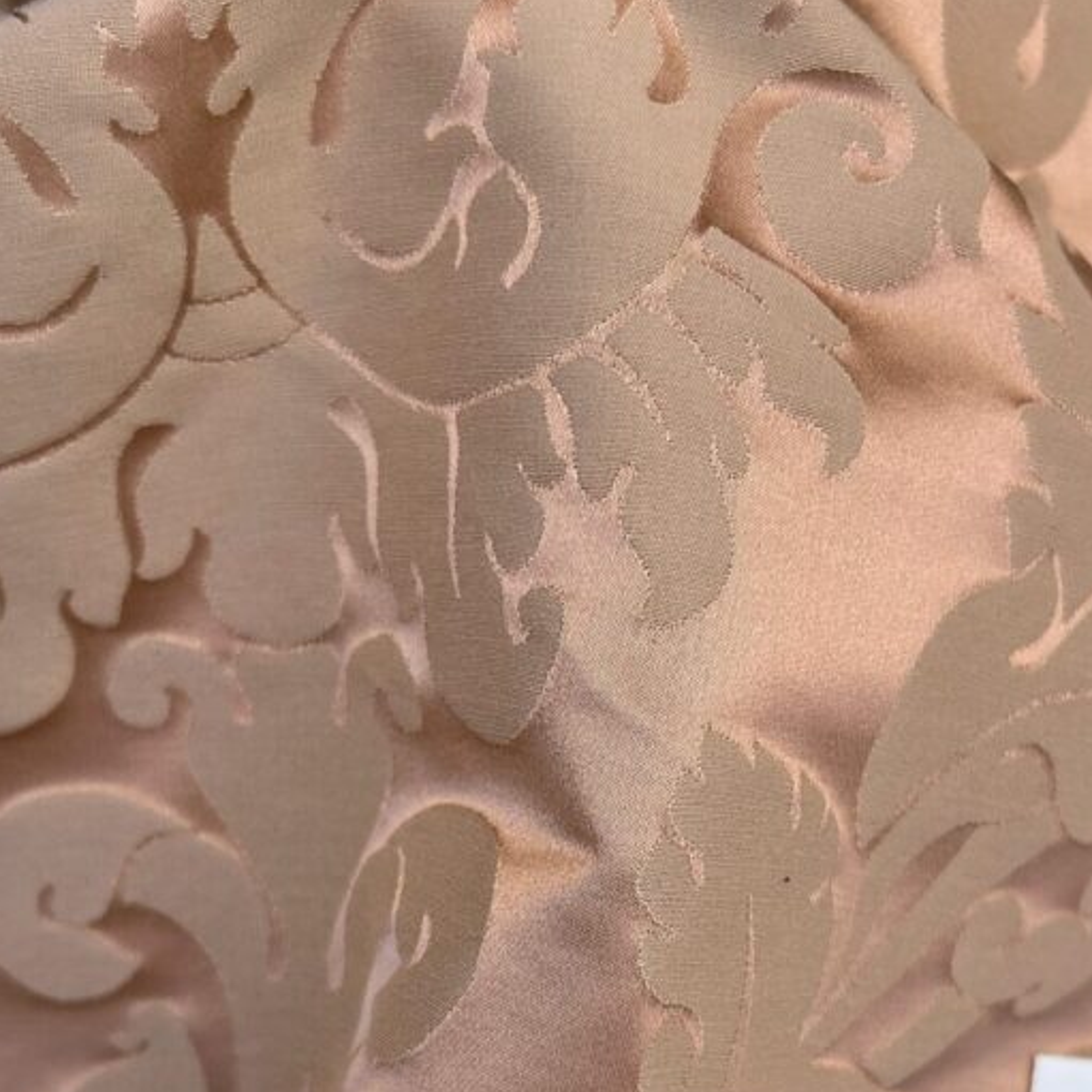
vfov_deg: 34.6
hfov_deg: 35.3
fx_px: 1713
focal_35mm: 48
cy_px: 820
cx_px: 598
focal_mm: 5.7
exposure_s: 1/1089
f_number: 1.5
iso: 50
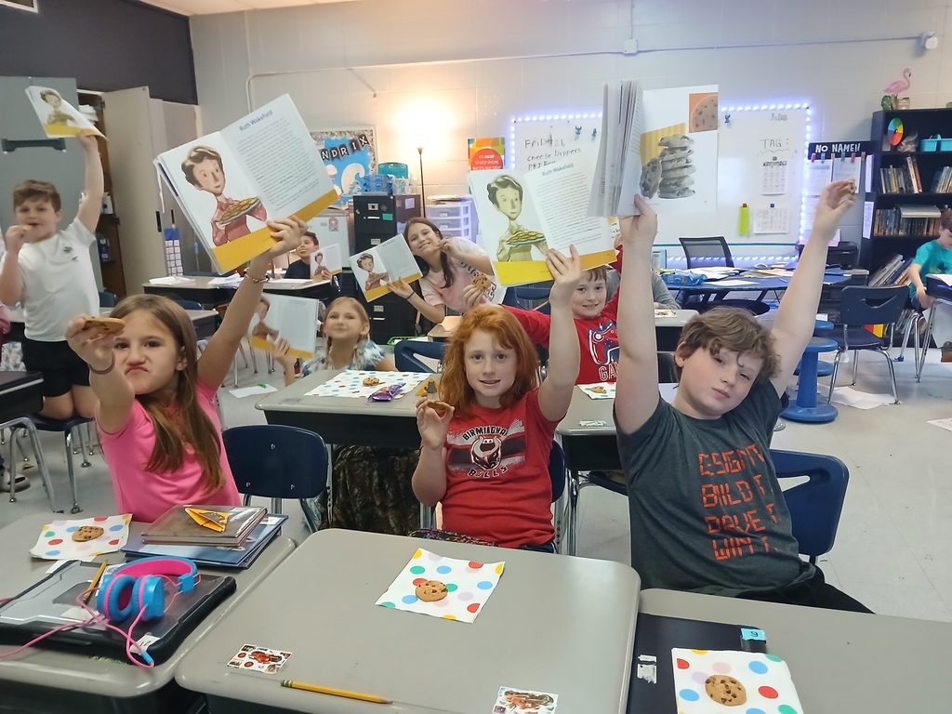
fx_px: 715
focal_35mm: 26
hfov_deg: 67.3
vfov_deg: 53.1
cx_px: 476
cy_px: 357
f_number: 1.8
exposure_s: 1/24
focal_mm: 3.98
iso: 500
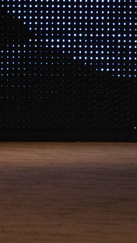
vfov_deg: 4.3
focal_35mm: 500
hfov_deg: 2.4
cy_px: -158
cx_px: 215
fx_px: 3228
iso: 2500
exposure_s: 1/2500
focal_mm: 135
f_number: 2.8
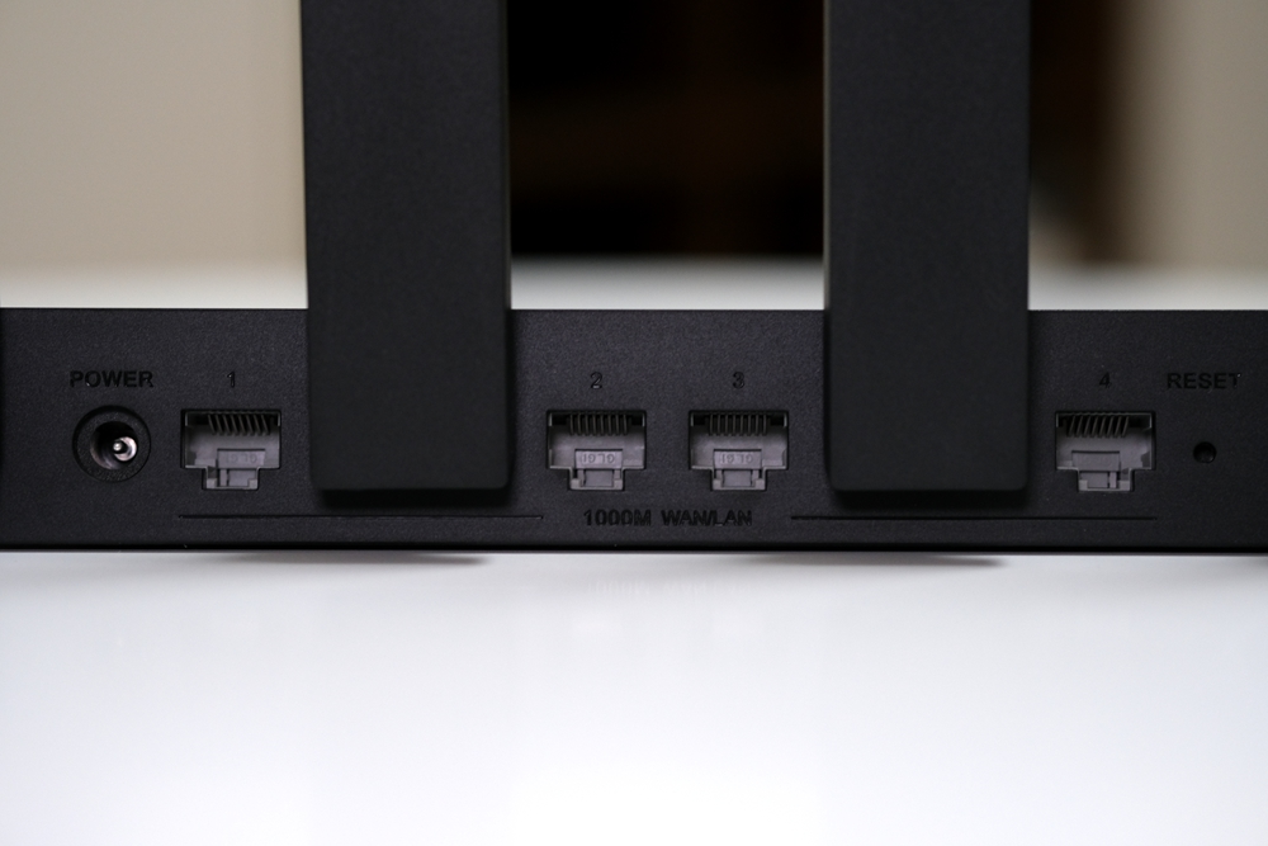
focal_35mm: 90
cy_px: 423
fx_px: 3170
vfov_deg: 15.2
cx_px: 634
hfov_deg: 22.6
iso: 800
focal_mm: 60
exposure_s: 1/80
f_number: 3.2
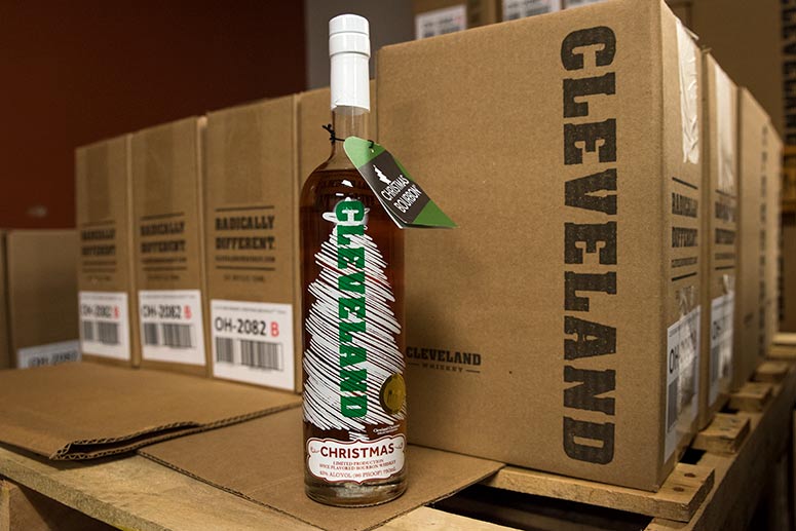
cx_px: 398
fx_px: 663
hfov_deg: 61.9
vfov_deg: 43.6
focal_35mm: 30
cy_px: 266
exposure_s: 1/160
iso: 1250
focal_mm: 30
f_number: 5
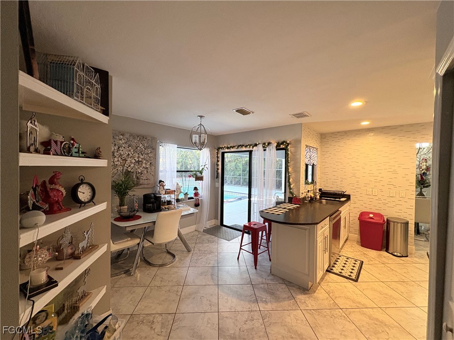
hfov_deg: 102.1
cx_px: 227
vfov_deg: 85.7
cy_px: 170
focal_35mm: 14
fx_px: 184
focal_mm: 2.22
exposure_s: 1/60
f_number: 2.2
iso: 320
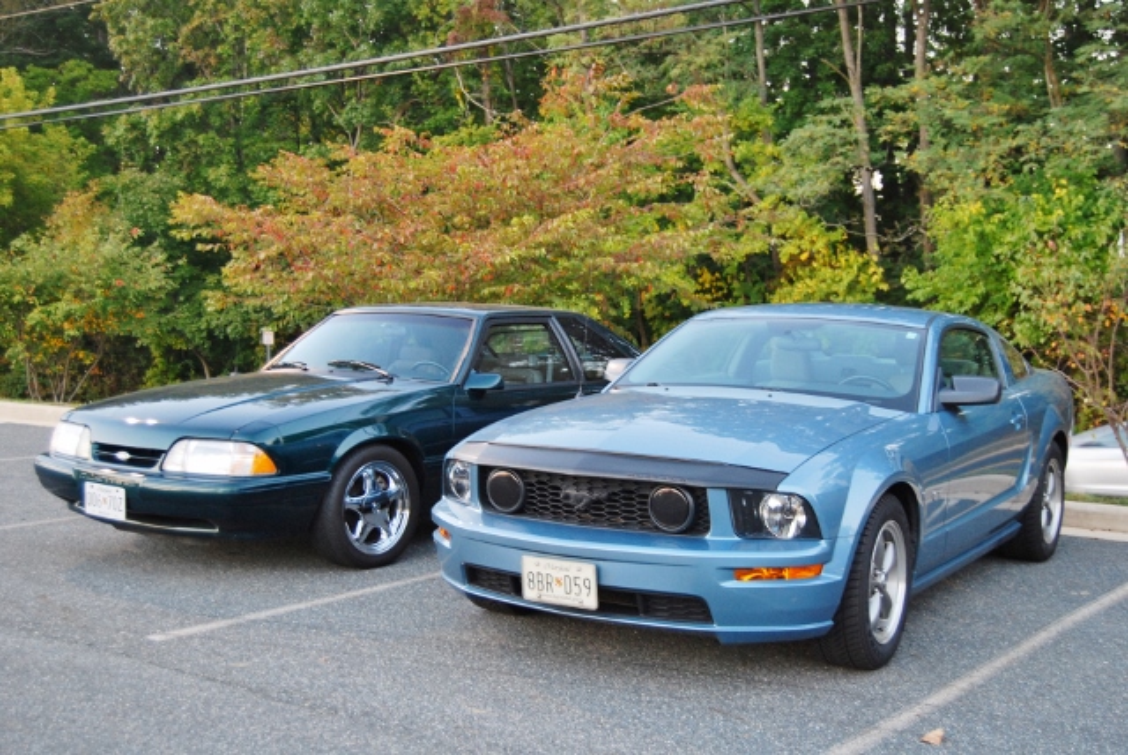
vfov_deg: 29.9
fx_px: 1411
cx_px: 564
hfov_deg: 43.6
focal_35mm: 45
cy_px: 378
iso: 450
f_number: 4.2
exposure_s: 1/30
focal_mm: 30
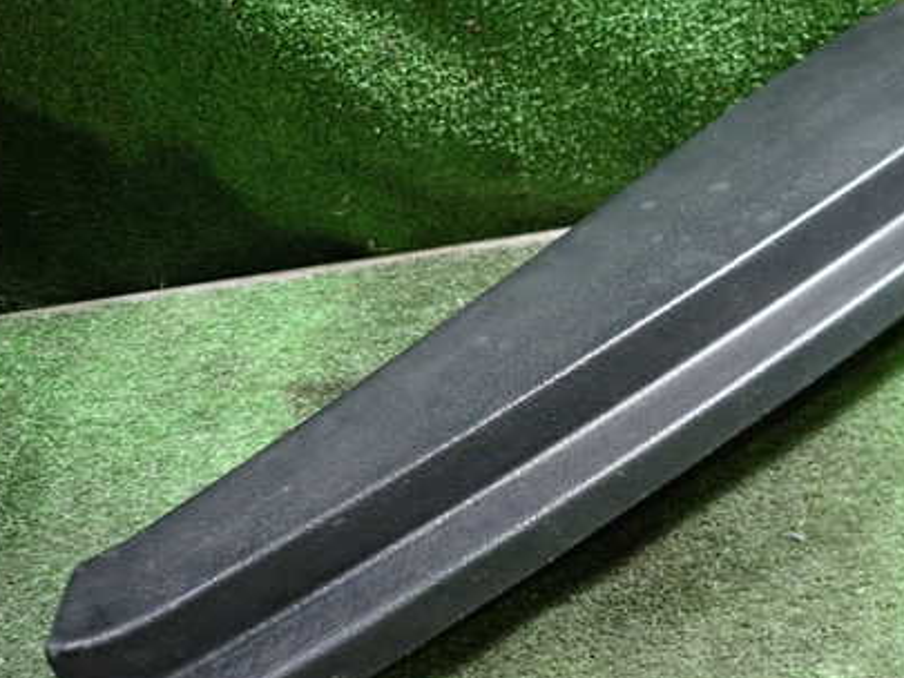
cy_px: 428
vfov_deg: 38.4
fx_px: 967
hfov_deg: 49.3
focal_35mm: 37
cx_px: 600
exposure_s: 1/30
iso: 640
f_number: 2
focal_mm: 4.5
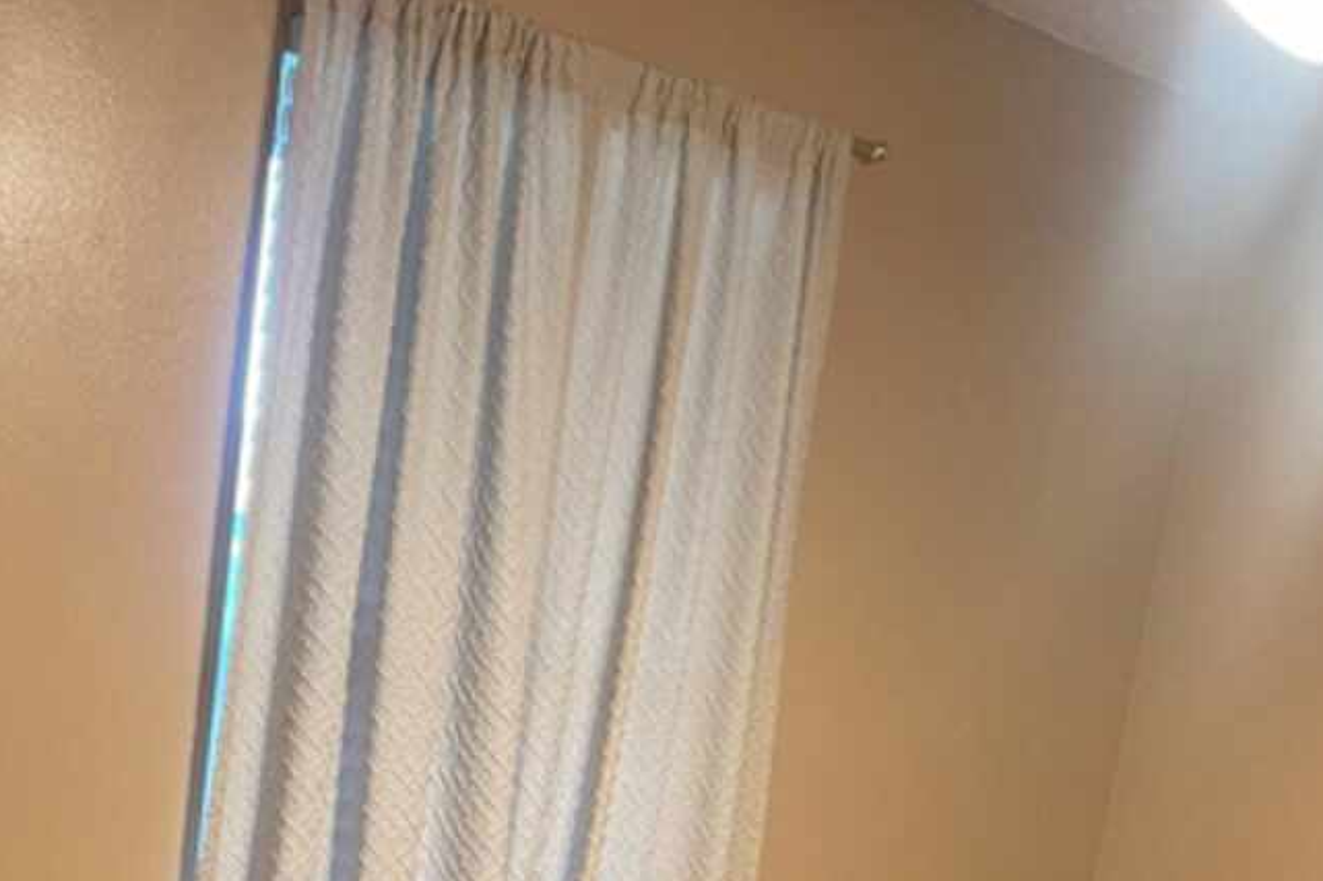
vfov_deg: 23.5
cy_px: 970
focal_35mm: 54
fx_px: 1984
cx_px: 656
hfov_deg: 36.9
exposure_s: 1/60
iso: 250
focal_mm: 4.2
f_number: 1.6
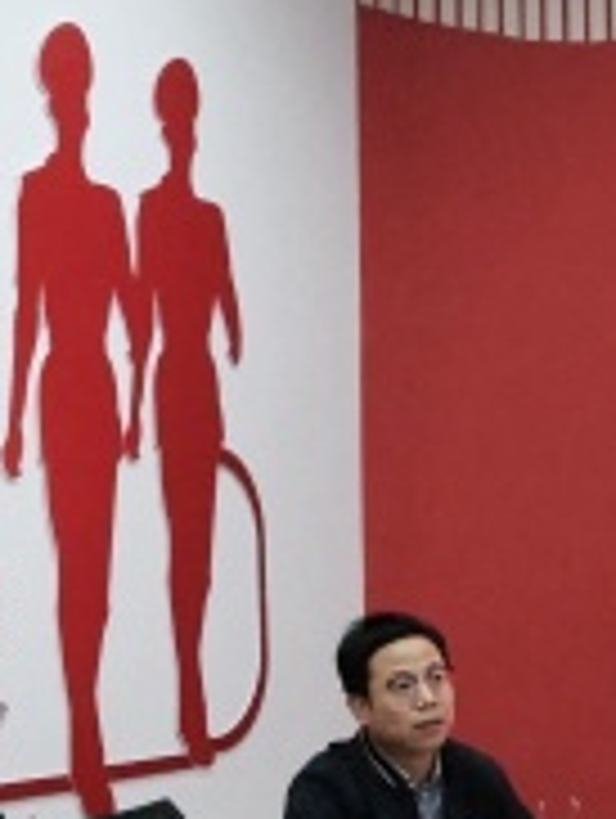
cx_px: 369
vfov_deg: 19.5
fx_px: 2320
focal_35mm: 98
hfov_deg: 15.1
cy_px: 806
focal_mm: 20.5
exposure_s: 1/400
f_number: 4
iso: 12800
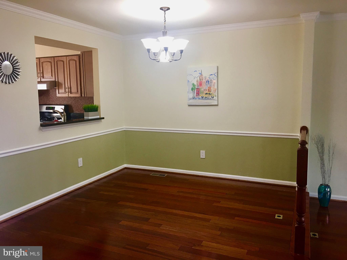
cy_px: 130
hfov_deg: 61.7
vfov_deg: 48.2
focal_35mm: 29
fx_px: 291
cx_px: 174
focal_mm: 4.15
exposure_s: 1/15
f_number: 2.2
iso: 32
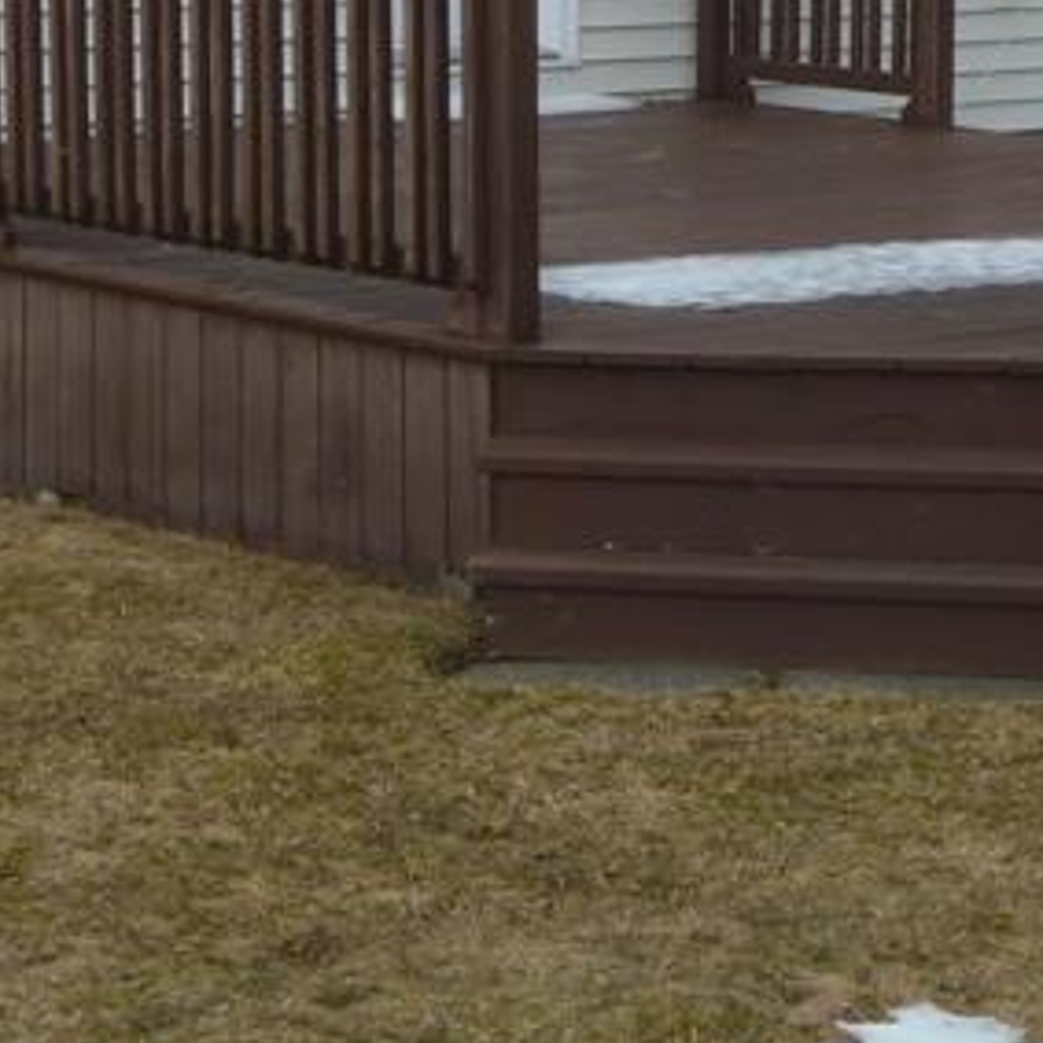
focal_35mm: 112
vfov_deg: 14.9
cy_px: -269
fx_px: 3818
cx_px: 641
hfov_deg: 15.5
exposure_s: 1/160
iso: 80
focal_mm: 6.3
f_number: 5.6
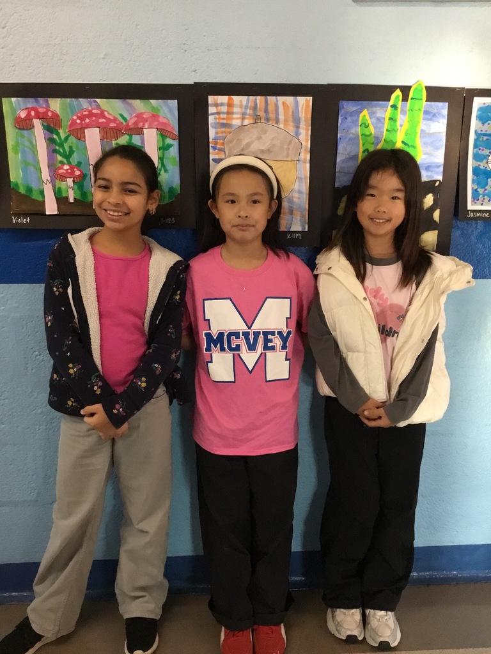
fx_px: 586
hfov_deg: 45.4
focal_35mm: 31
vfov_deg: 58.4
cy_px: 327
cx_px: 246
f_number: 2.4
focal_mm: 3.3
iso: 250
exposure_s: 1/30
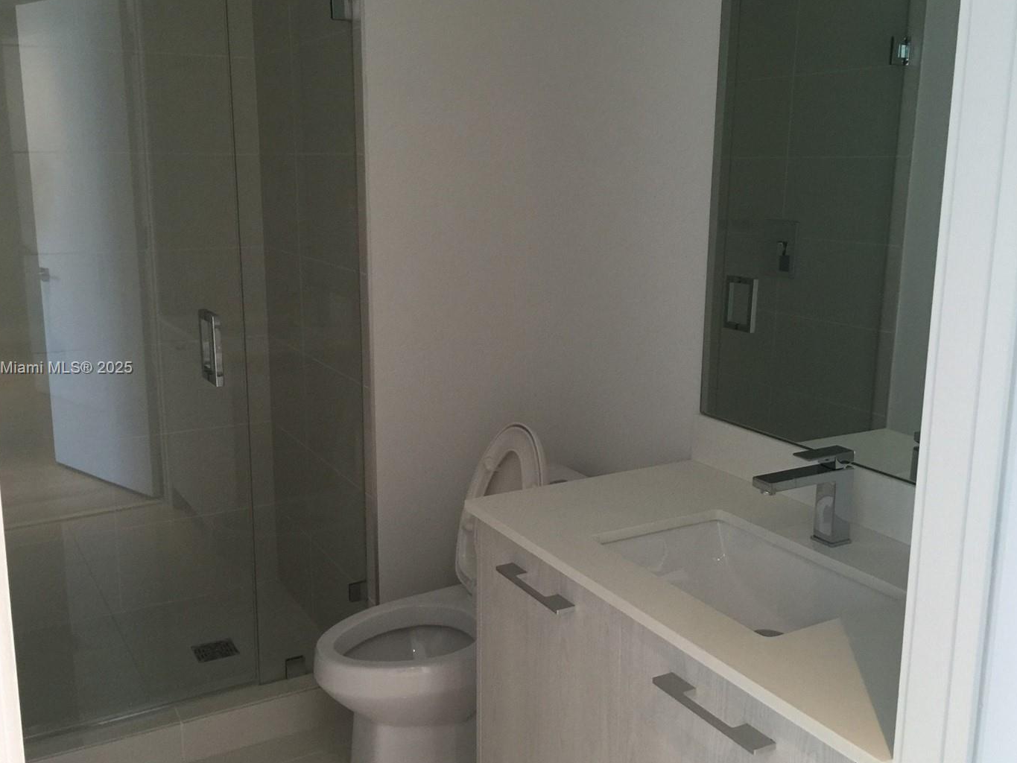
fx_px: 999
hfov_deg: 53.9
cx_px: 490
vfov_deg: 41.8
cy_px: 369
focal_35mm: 34
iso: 64
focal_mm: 4.15
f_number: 2.2
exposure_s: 1/15
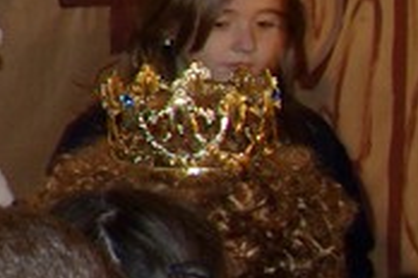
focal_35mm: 199
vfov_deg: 6.8
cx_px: -1062
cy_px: -133
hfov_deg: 8.0
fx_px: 2310
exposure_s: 1/30
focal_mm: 18
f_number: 5.6
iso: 400
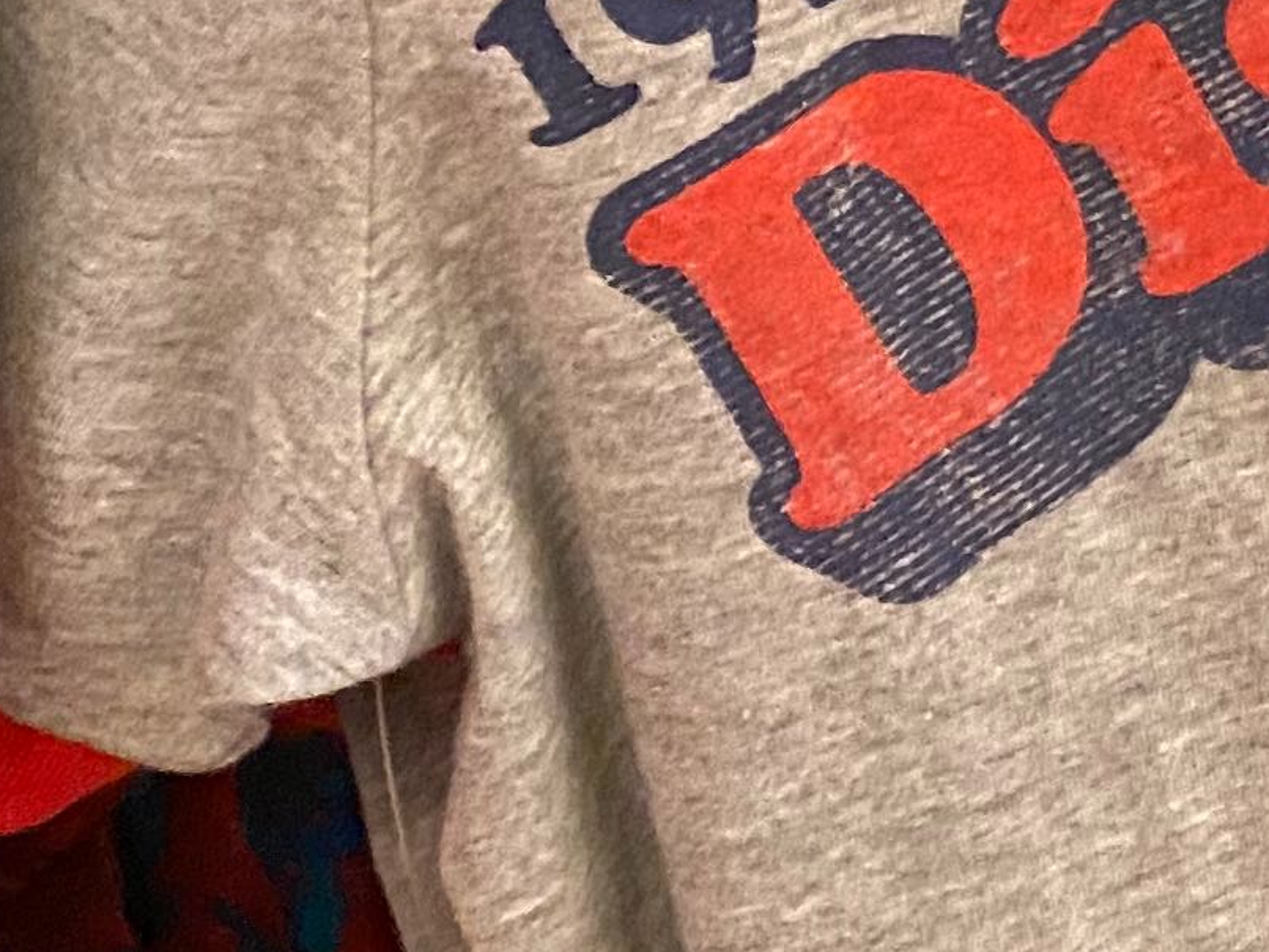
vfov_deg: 11.3
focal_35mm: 130
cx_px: 2421
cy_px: -54
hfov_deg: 13.3
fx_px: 4767
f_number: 1.8
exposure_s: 1/30
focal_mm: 4.25
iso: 640
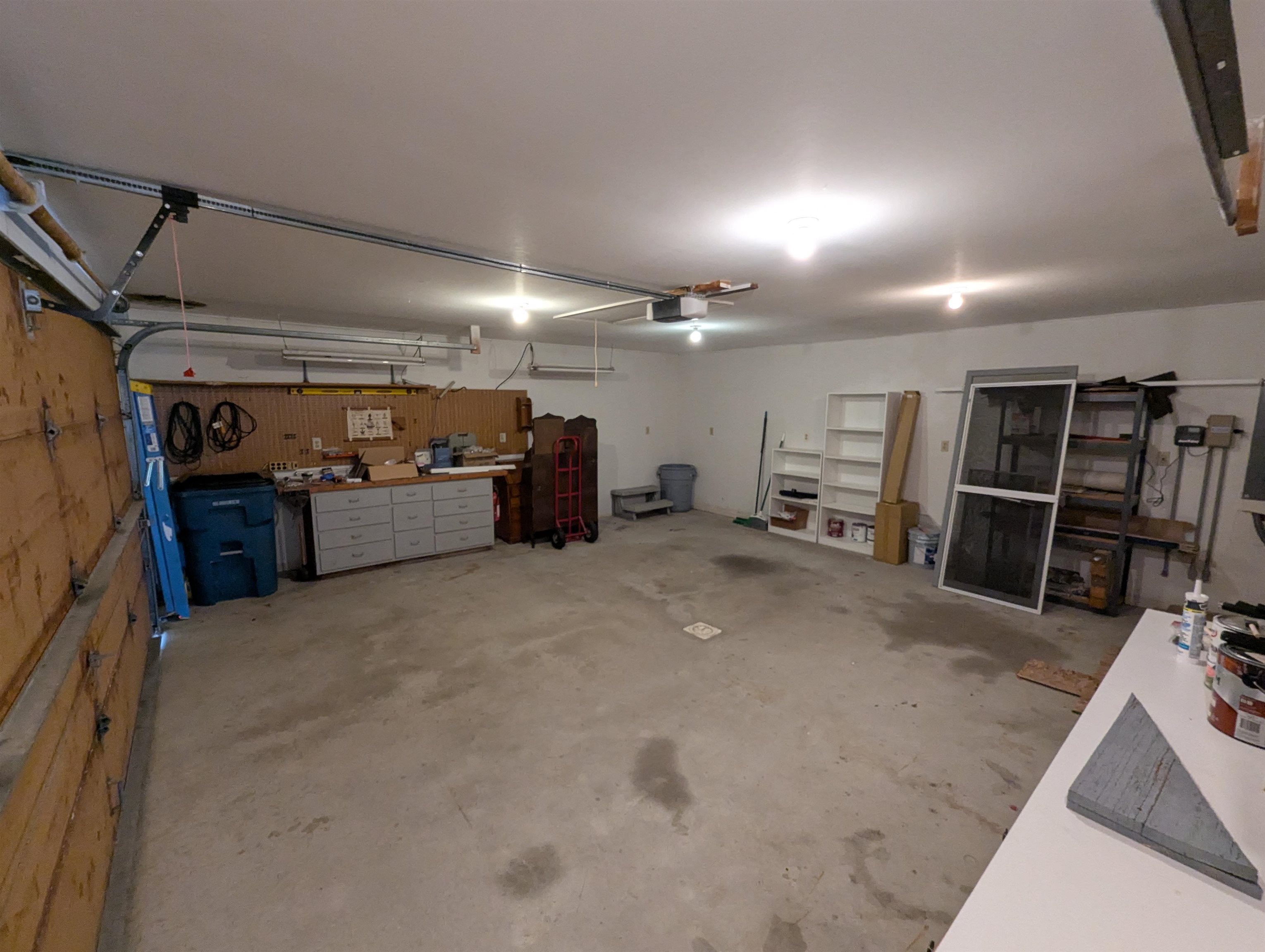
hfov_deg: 106.1
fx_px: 476
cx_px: 632
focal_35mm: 13
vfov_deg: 90.1
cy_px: 476
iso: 329
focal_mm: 1.95
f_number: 2.2
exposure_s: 1/60
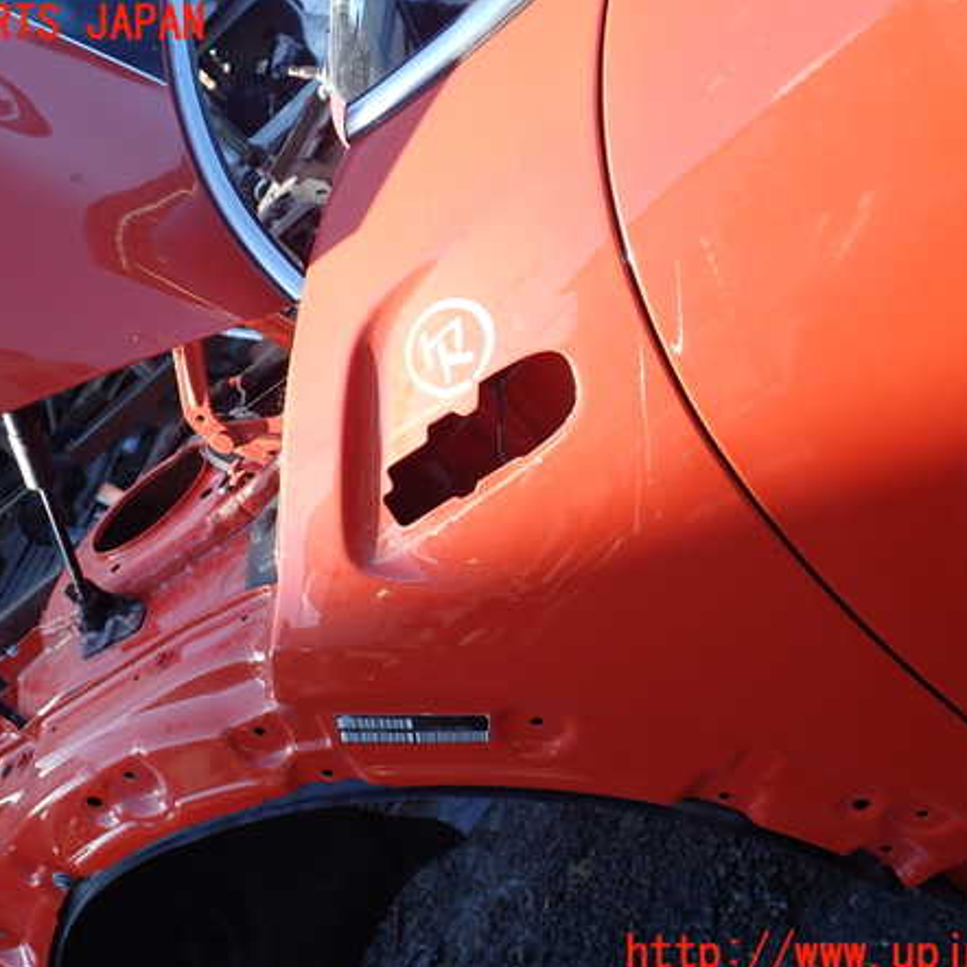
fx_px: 1138
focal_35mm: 36
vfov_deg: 46.0
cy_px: 490
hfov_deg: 46.0
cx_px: 464
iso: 100
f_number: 3.2
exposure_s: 1/160
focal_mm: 5.4
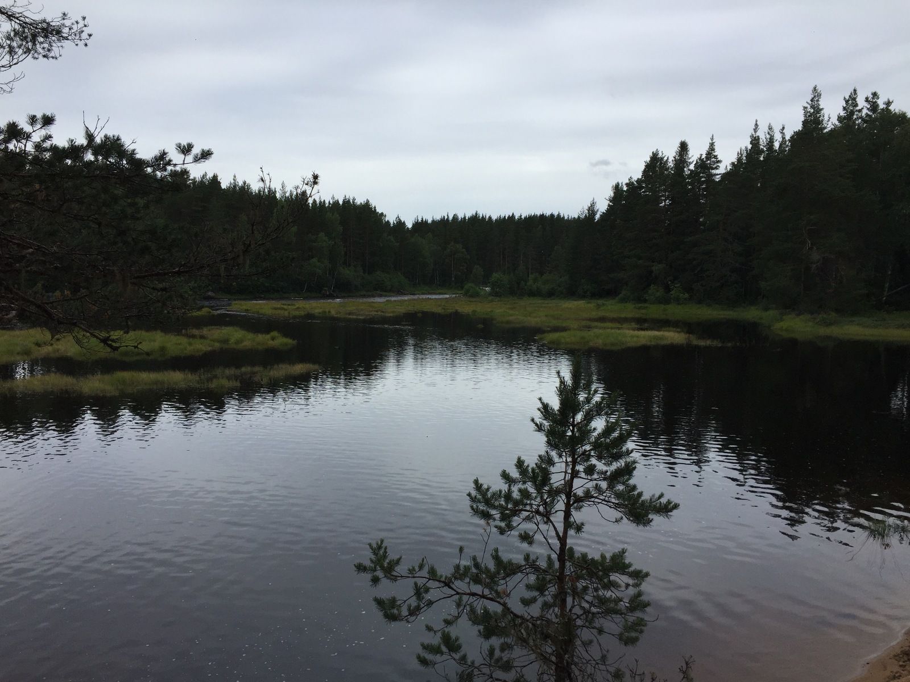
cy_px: 341
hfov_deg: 61.7
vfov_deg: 48.2
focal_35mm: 29
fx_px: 762
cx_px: 455
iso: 32
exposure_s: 1/1522
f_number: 2.2
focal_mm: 4.15
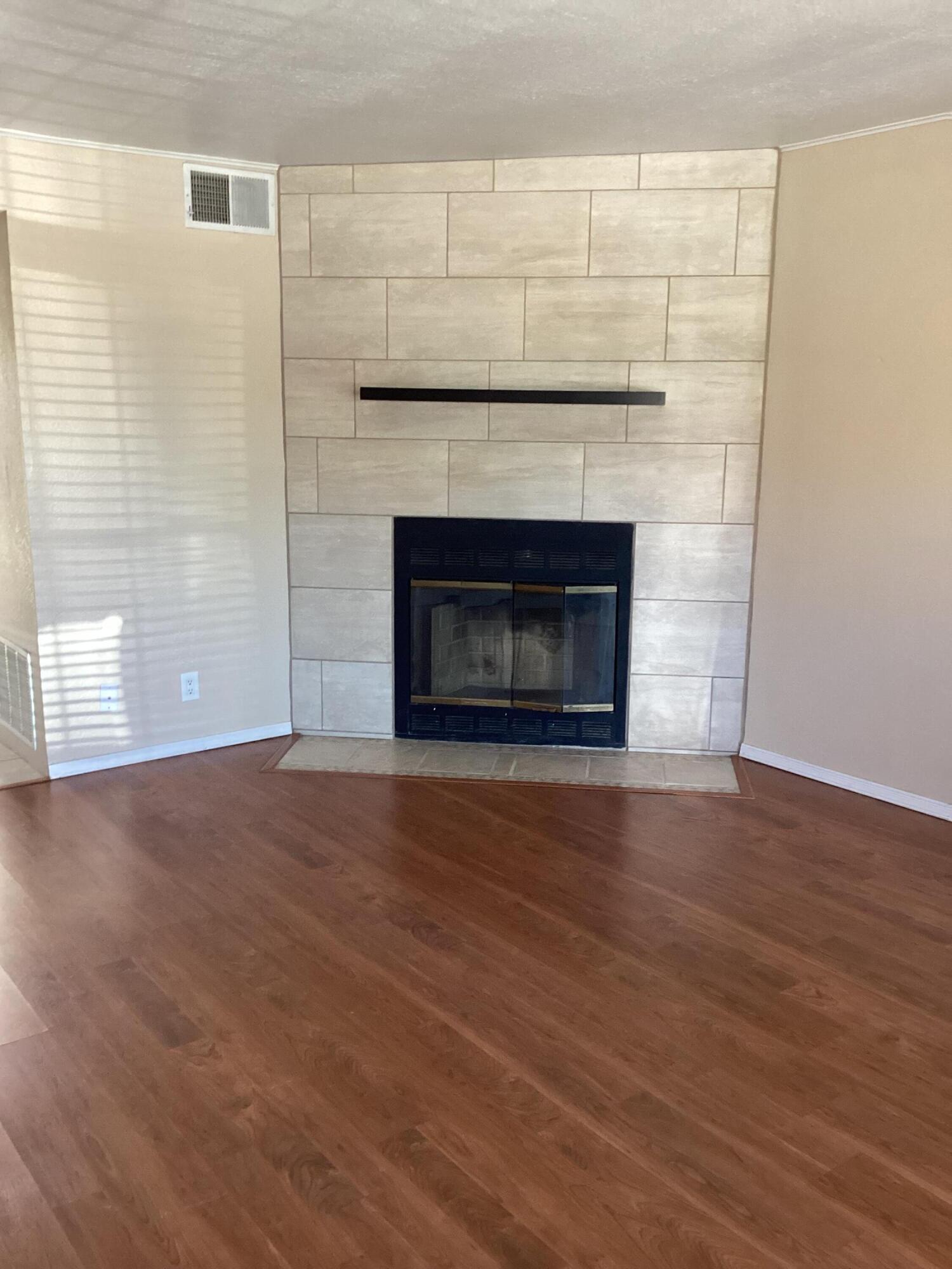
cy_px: 634
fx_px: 1137
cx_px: 476
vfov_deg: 58.4
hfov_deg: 45.4
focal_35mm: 31
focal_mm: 3.3
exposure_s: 1/50
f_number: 2.4
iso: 200
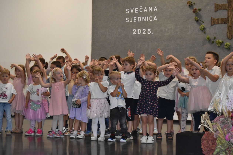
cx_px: 116
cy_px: 78
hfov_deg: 26.0
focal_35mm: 78
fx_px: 505
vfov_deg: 17.5
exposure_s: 1/200
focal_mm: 52
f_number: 5.6
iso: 2800
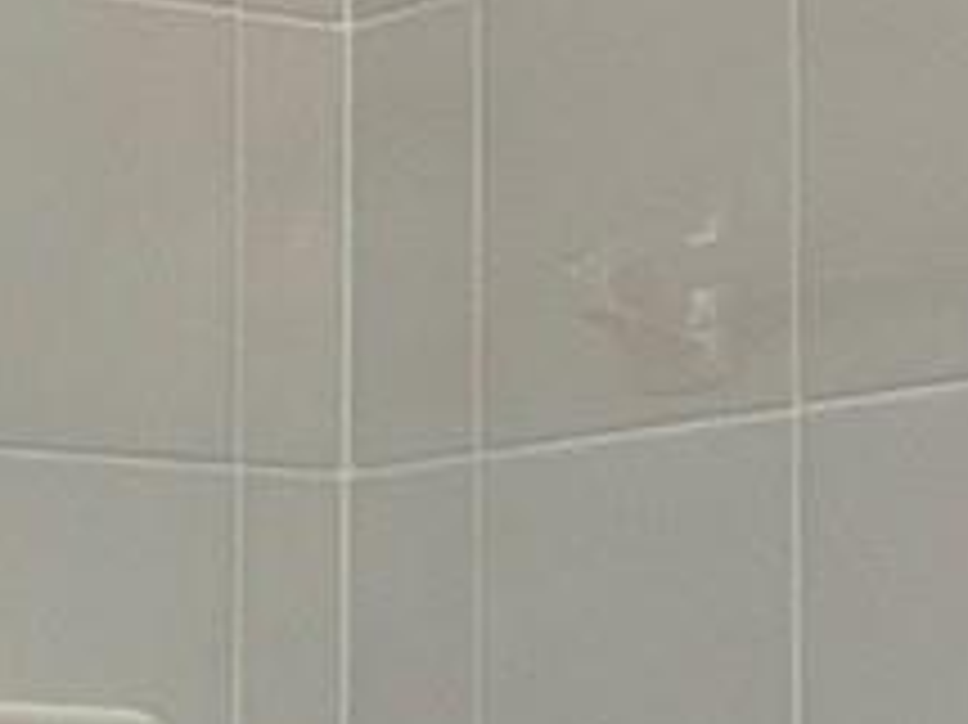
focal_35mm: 179
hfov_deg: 10.3
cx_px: -833
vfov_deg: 8.2
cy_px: 895
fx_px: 5003
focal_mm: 6.76
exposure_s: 1/140
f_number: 1.78
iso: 64
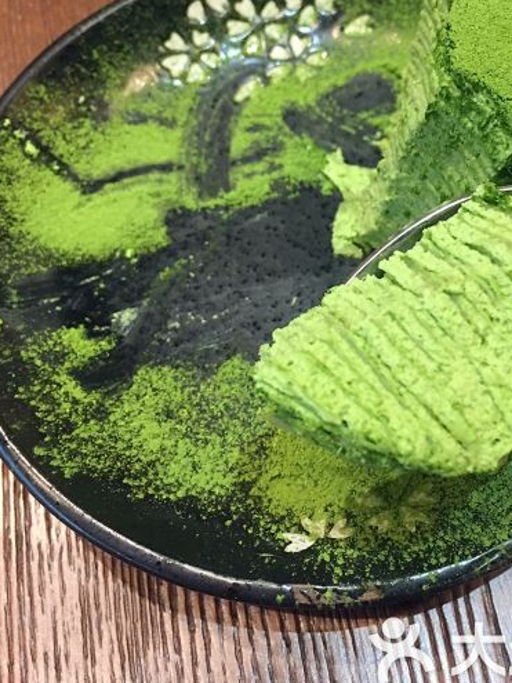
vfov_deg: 45.2
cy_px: 239
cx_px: 353
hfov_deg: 34.7
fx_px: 809
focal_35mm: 41
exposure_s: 1/33
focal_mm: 4.15
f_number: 2.2
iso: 200
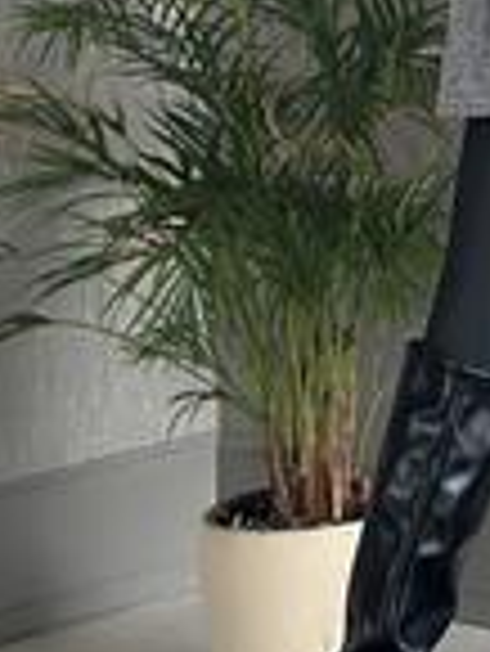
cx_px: 562
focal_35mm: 168
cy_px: 18
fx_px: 3166
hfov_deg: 8.8
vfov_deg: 11.6
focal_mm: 6.86
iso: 640
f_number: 1.78
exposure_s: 1/40
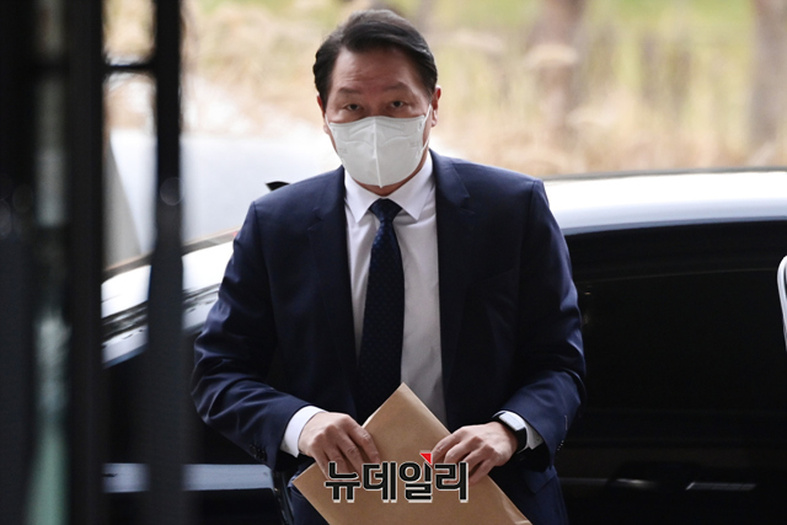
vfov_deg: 3.4
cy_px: 262
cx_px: 394
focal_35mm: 400
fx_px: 8746
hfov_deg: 5.2
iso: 3200
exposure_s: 1/250
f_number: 5.6
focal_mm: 400
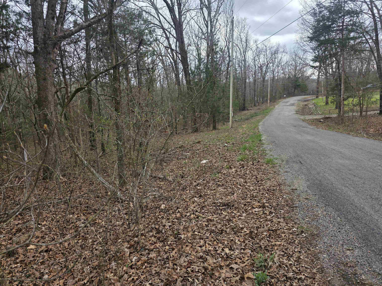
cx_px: 191
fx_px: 254
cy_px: 143
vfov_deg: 58.9
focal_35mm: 23
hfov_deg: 73.9
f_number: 1.7
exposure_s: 1/359
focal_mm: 6.3
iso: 25
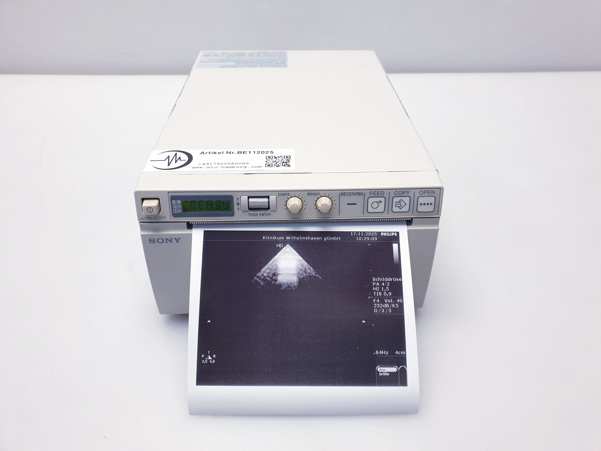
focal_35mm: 26
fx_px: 451
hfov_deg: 67.3
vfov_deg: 53.1
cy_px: 226
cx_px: 300
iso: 64
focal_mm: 4.3
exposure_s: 1/100
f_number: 2.4
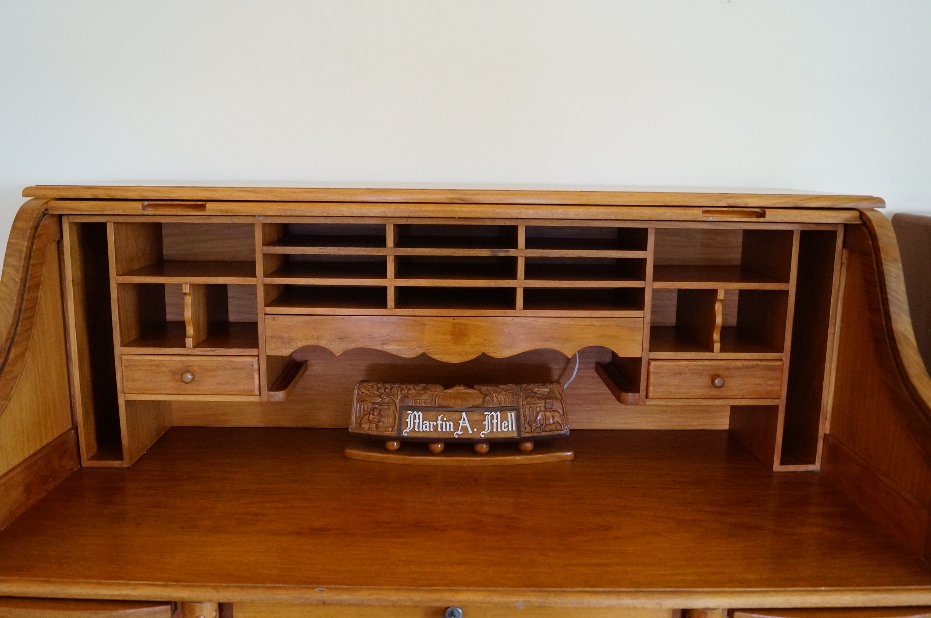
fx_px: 775
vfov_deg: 43.5
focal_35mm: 30
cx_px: 466
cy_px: 309
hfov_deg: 62.0
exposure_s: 1/60
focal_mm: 20
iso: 3200
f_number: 4
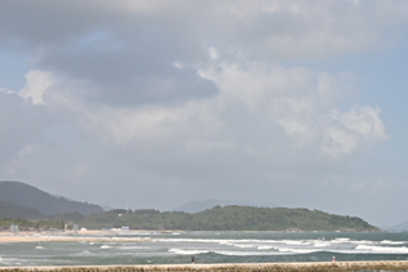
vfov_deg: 15.0
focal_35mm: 91
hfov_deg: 21.2
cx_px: 458
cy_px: 180
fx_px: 1032
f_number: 8
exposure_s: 1/320
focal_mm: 24
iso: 125
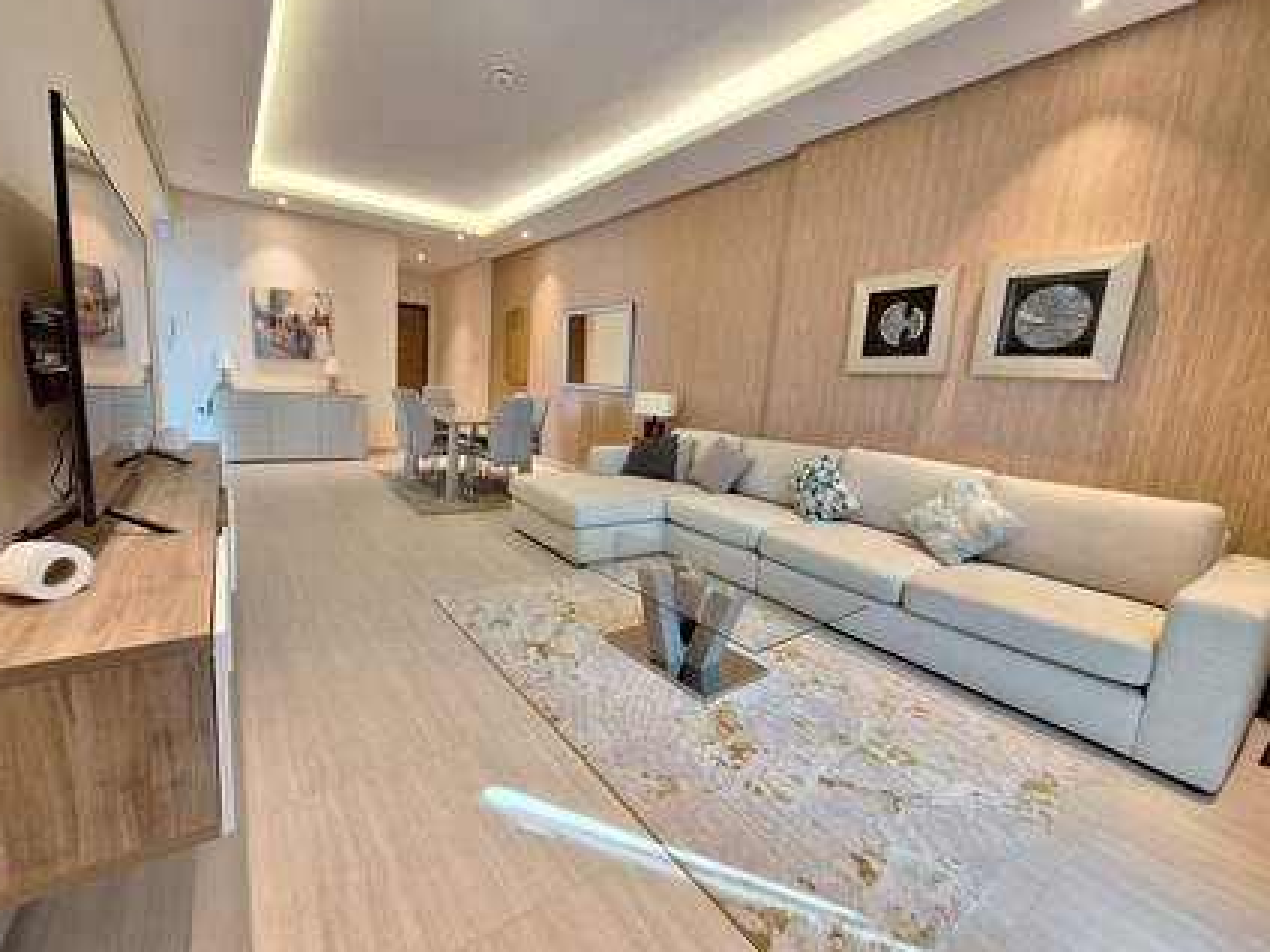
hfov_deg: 101.9
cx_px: 589
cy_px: 466
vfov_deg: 85.7
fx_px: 514
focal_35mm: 14
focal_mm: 1.74
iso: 160
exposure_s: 1/25
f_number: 2.2
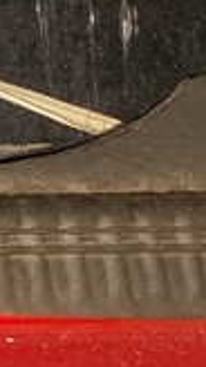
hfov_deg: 6.4
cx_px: -363
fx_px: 1722
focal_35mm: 177
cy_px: -132
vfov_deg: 11.8
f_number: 1.7
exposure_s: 1/74
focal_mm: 4.2
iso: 50
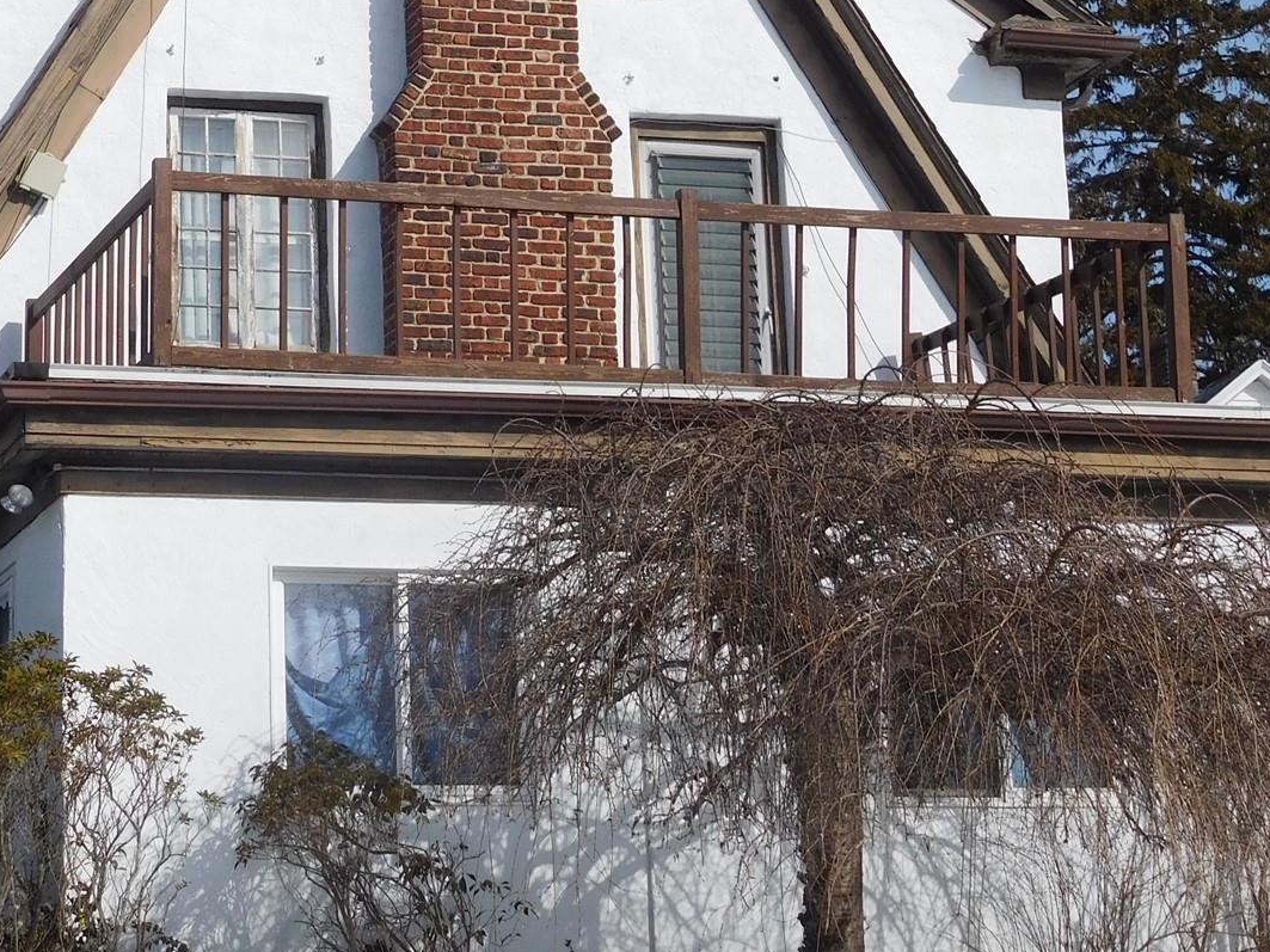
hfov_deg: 18.5
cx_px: 415
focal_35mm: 106
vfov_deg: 13.9
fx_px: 3889
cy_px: 251
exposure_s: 1/500
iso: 125
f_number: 8.4
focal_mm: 9.8
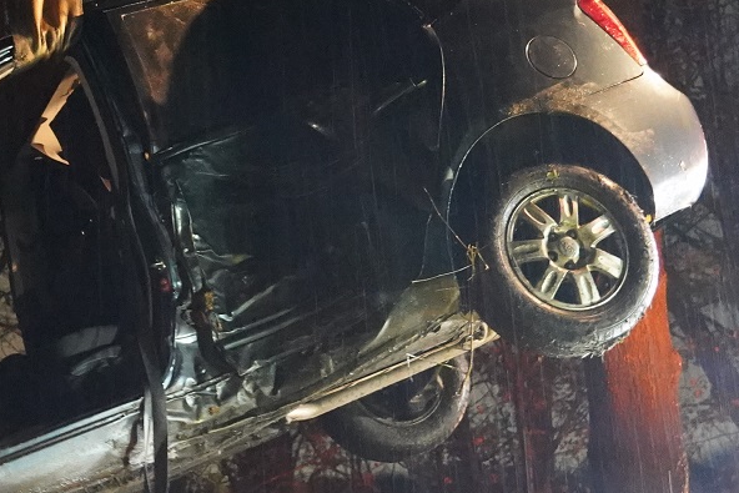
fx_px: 1930
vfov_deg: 14.6
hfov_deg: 21.3
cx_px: 100
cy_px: 215
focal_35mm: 94
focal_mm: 29
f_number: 4
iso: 12800
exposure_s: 1/20
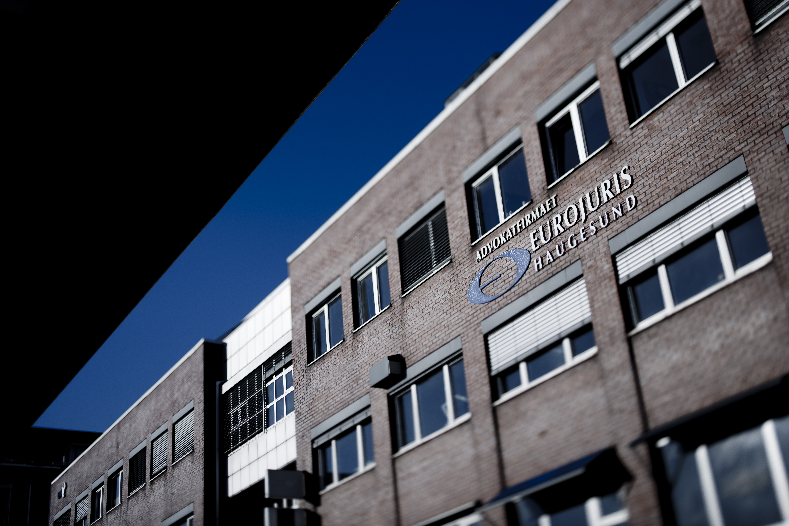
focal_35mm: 46
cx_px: 399
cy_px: 260
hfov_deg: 42.7
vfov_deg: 29.2
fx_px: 1008
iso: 50
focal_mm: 45
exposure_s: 1/1250
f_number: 3.3
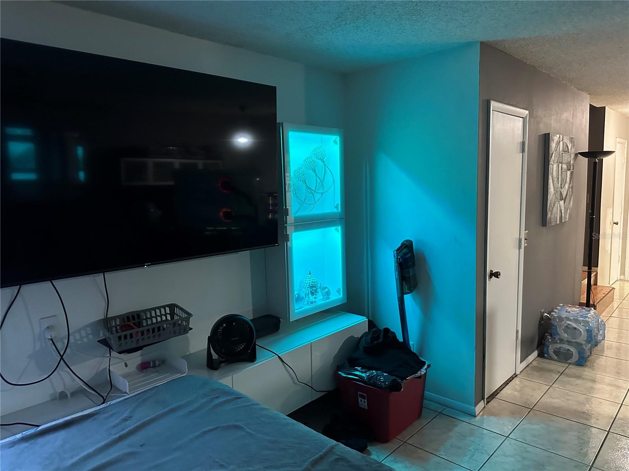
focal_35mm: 24
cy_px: 236
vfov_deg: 56.8
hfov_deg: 71.6
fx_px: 436
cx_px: 314
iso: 1000
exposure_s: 1/40
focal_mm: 6.86
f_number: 1.78
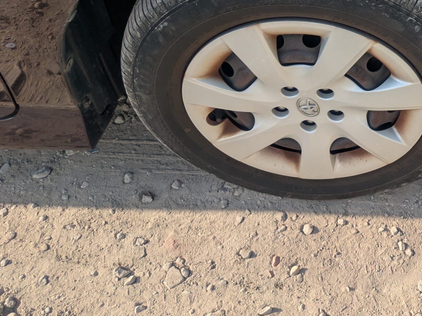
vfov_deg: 26.4
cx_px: 431
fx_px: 634
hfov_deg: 33.4
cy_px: -8
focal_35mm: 52
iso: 44
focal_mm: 5.43
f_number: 1.89
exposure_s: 1/623
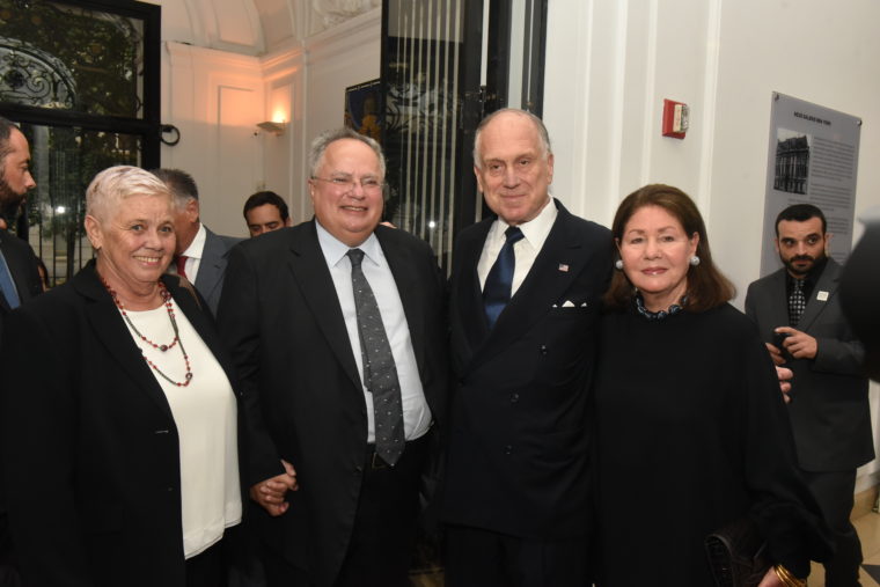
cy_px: 294
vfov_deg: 42.3
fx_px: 758
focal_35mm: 31
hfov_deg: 60.3
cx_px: 440
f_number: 8
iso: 3200
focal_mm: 31
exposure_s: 1/160
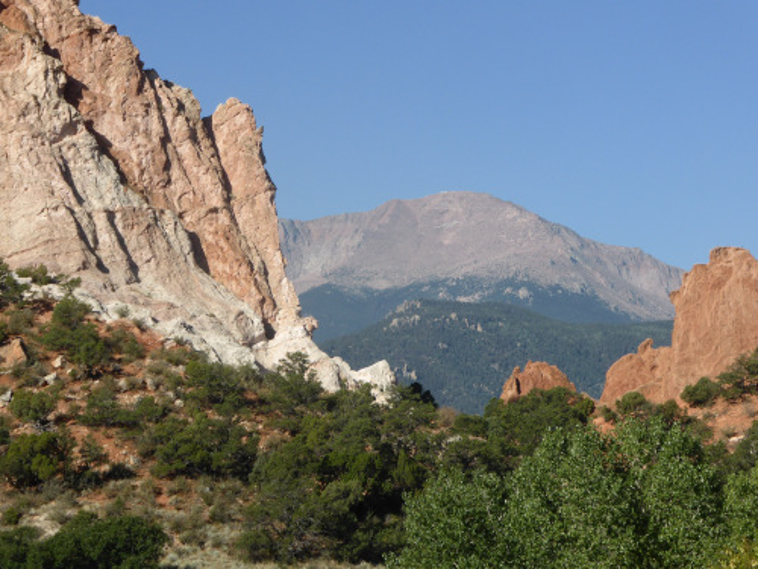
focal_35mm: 151
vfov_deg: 9.8
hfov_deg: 13.1
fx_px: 3307
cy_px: 284
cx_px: 379
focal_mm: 24.4
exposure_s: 1/640
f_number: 5.4
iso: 100
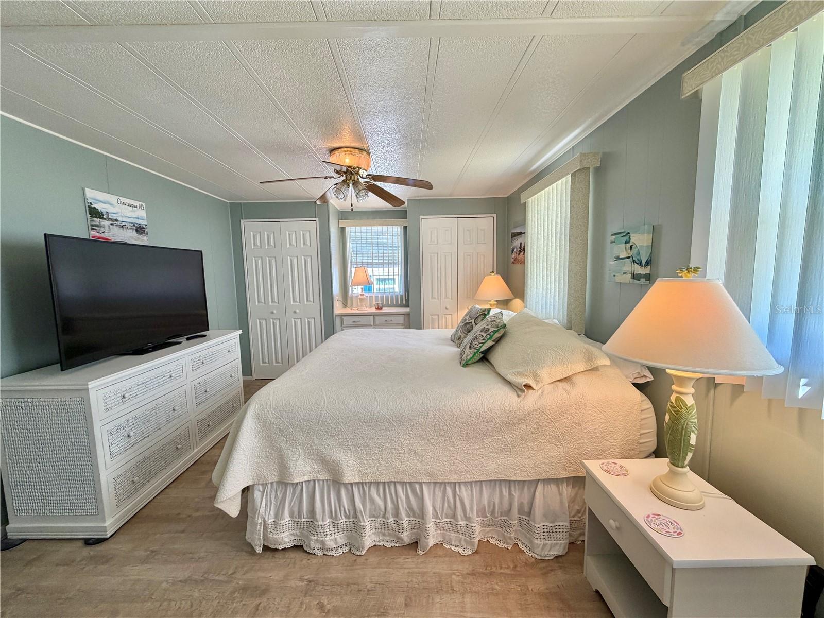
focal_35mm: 14
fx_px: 333
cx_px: 412
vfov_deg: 85.7
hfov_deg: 102.1
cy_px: 309
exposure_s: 1/120
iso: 160
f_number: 2.2
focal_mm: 2.22
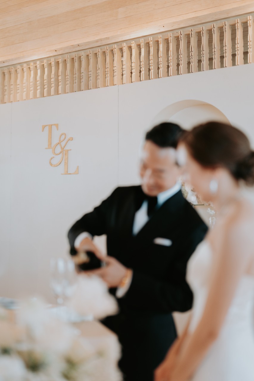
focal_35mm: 50
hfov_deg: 27.0
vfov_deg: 39.6
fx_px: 529
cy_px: 190
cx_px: 127
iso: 800
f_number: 1.4
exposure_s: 1/800
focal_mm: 50
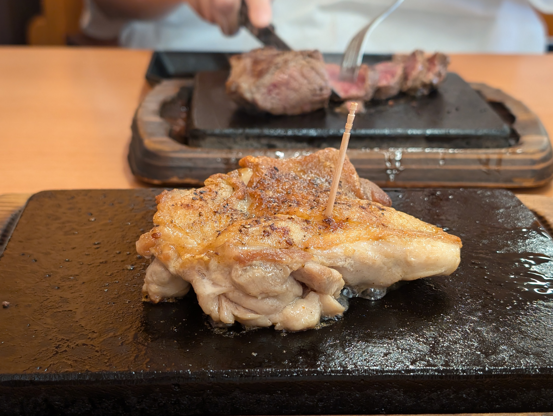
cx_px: 276
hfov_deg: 38.9
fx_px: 784
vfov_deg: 29.7
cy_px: 208
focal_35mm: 49
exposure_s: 1/60
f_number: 1.68
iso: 97
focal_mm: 6.9
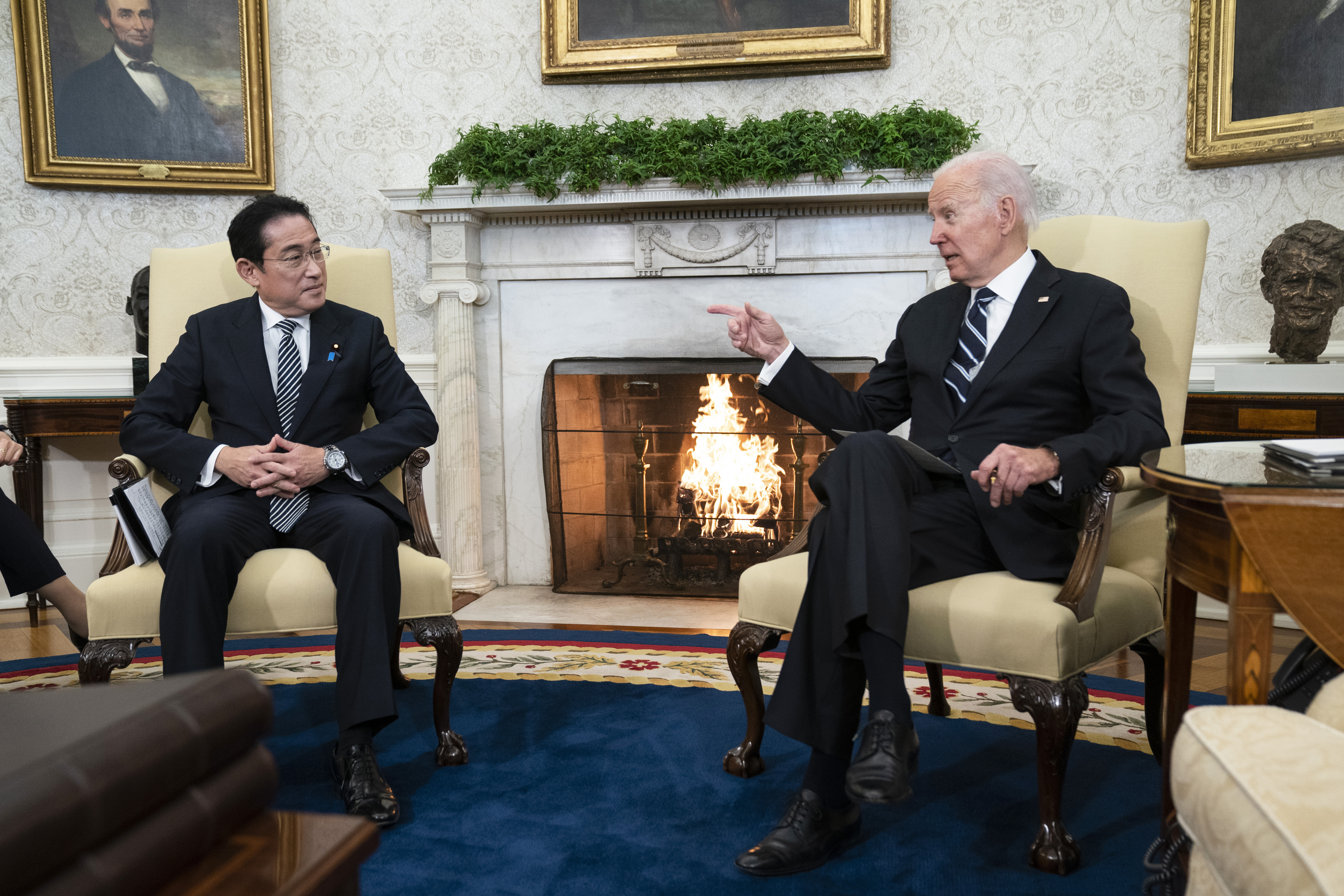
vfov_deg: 41.1
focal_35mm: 32
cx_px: 672
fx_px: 1195
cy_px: 448
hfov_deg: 58.7
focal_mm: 32
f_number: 3.5
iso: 2000
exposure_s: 1/320
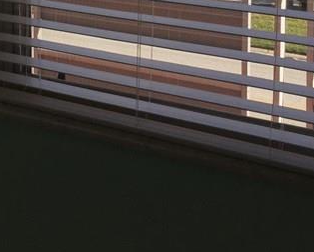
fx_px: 855
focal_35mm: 92
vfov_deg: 15.7
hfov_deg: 20.4
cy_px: -97
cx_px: 26
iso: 32
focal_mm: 4.15
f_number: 2.2
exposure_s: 1/359
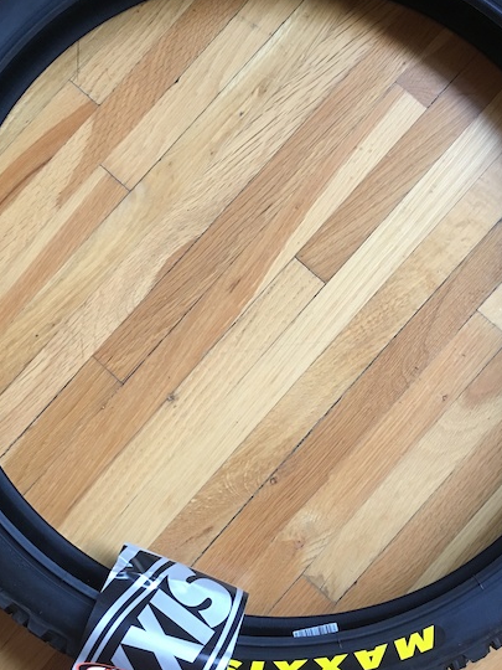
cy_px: 321
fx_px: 831
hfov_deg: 33.6
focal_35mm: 43
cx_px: 245
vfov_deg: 43.8
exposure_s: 1/30
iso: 125
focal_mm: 4.15
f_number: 2.2
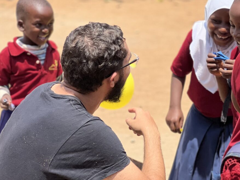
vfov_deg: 13.7
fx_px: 749
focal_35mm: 108
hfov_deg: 18.2
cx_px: 155
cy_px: 82
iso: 32
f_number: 2.8
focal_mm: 9
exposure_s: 1/717
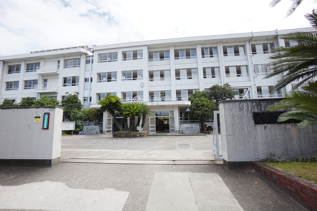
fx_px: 132
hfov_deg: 100.4
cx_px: 158
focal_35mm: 15
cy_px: 106
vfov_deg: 77.3
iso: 100
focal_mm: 10
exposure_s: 1/125
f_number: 10
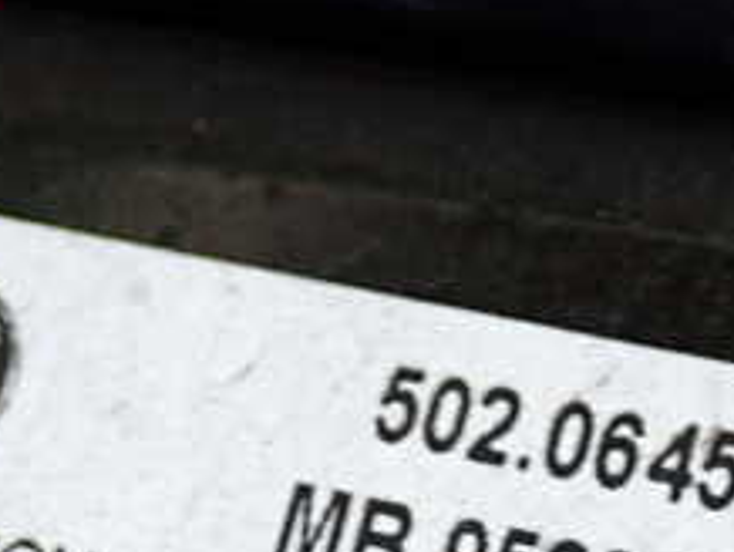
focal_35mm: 121
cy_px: 687
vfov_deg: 12.0
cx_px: 367
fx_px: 2569
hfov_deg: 16.3
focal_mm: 7.84
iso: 400
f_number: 2.9
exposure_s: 1/40
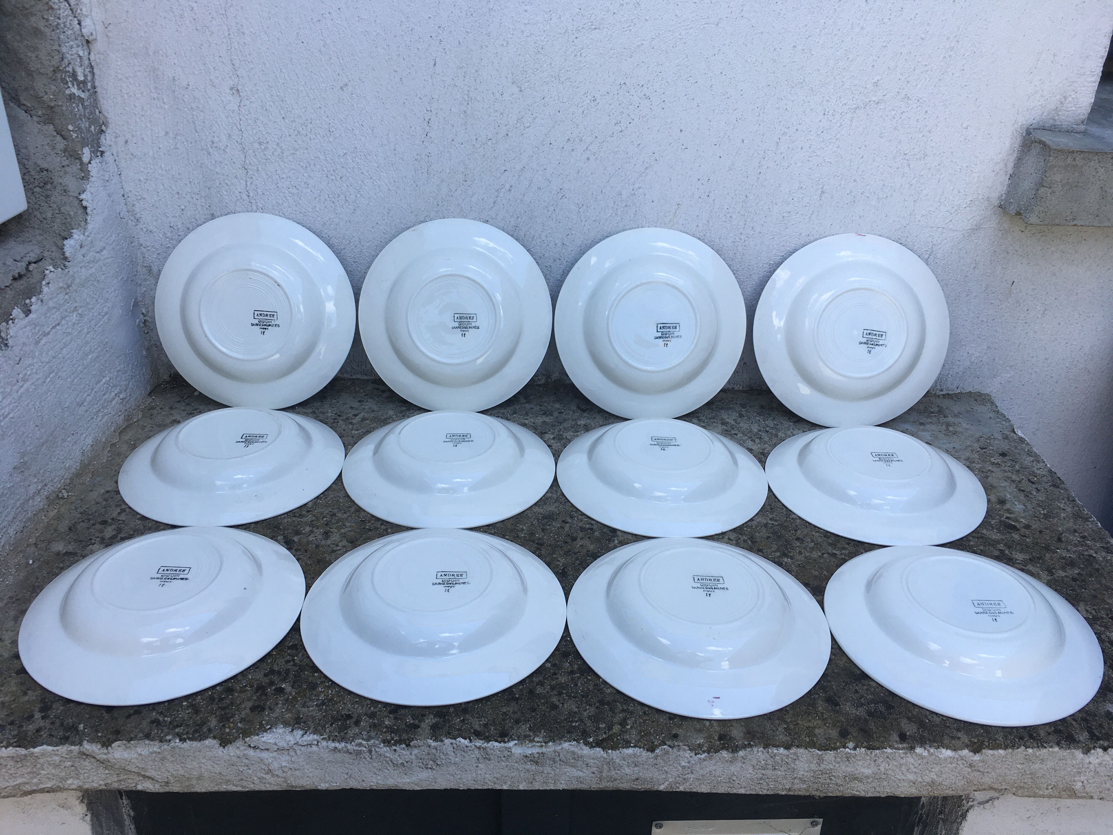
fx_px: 932
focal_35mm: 29
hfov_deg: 61.7
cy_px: 418
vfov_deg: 48.2
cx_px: 556
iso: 25
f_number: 2.2
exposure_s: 1/411
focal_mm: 4.15
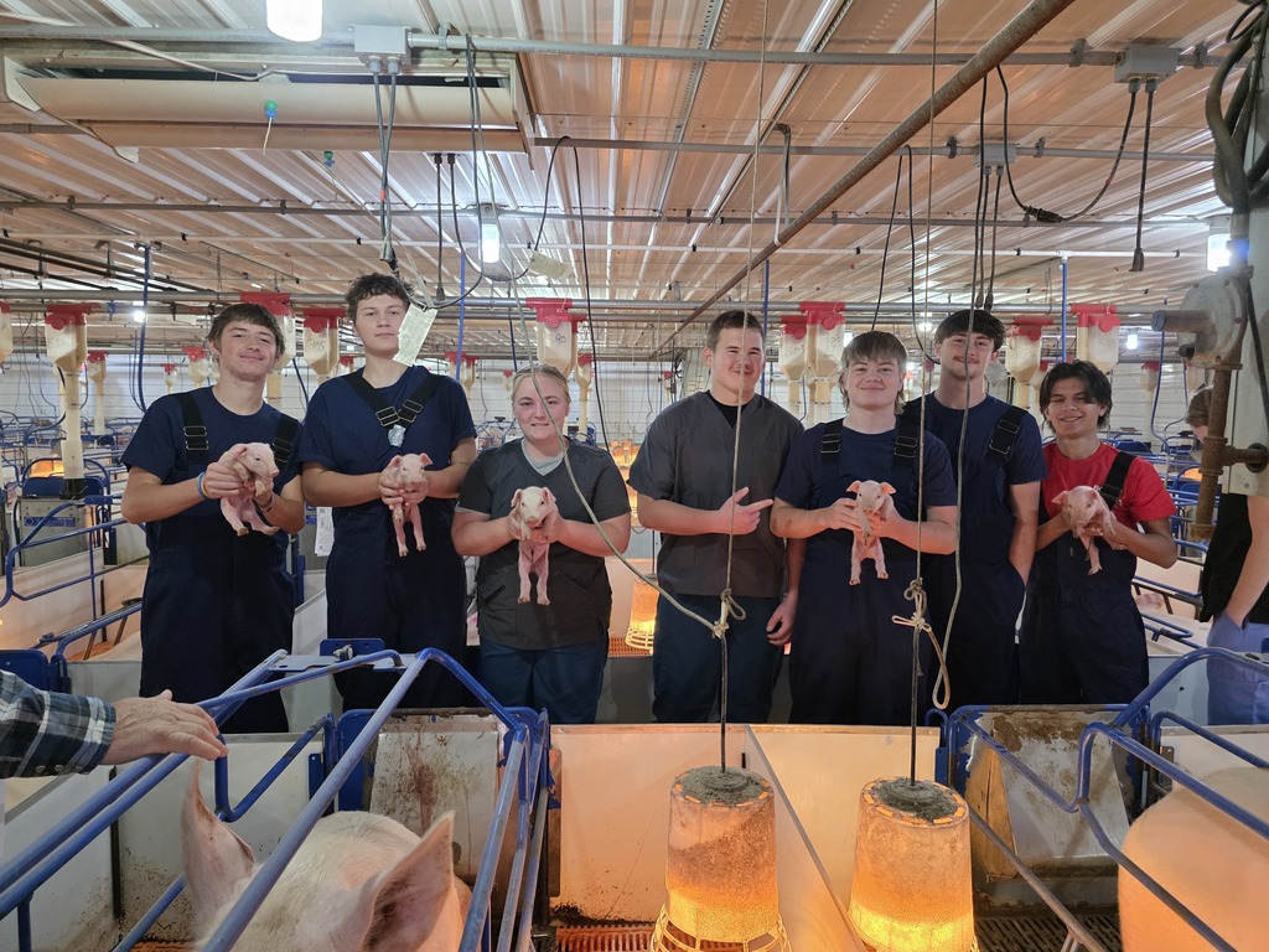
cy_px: 476
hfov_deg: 73.9
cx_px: 634
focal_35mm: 23
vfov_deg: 58.9
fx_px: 843
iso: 800
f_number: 1.7
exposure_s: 1/120
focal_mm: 6.3
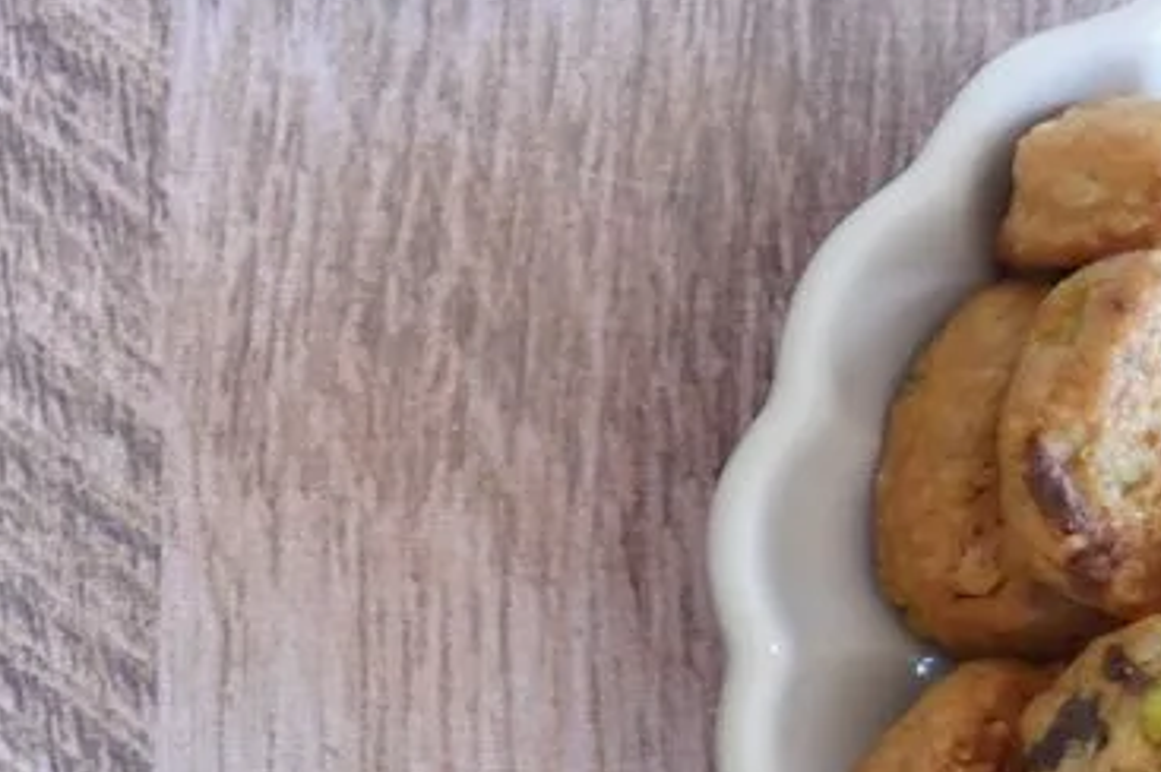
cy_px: 944
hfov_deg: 11.7
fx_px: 5220
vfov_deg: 8.4
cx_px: -965
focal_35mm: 162
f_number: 2.8
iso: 640
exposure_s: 1/60
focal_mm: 14
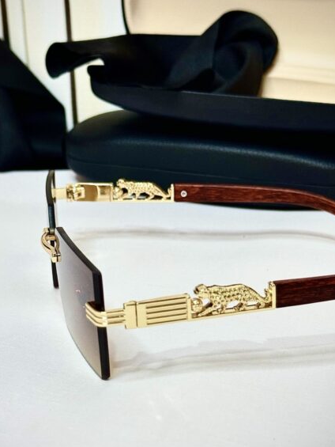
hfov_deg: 21.6
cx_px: 146
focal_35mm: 68
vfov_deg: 28.5
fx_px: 877
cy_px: 240
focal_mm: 6.76
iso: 250
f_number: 1.78
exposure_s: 1/50
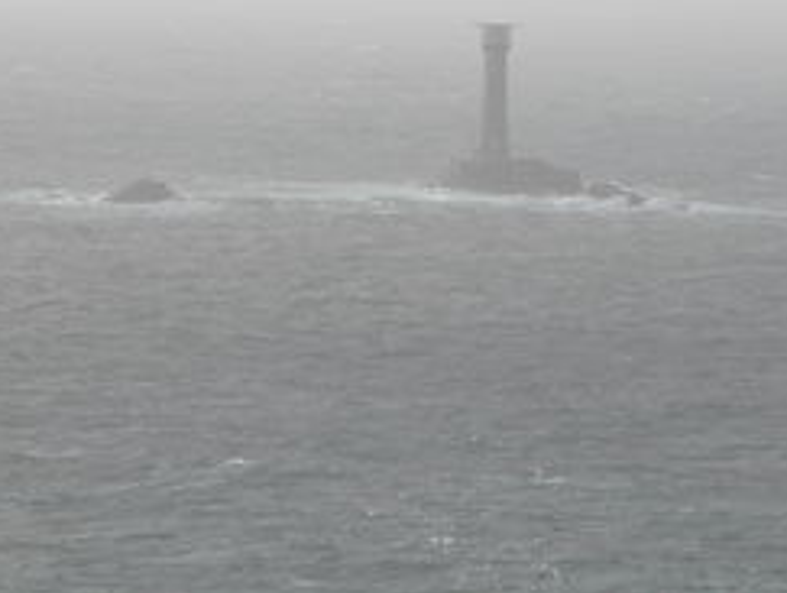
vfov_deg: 3.2
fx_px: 10474
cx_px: 372
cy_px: 117
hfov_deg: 4.3
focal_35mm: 460
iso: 100
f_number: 7.4
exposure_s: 1/359
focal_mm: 71.2
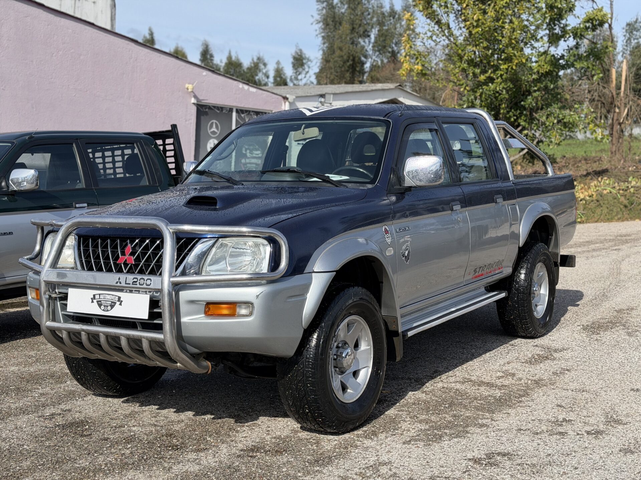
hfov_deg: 39.7
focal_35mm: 48
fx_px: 889
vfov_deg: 30.3
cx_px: 320
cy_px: 240
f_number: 1.78
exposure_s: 1/3096
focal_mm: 6.76
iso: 100
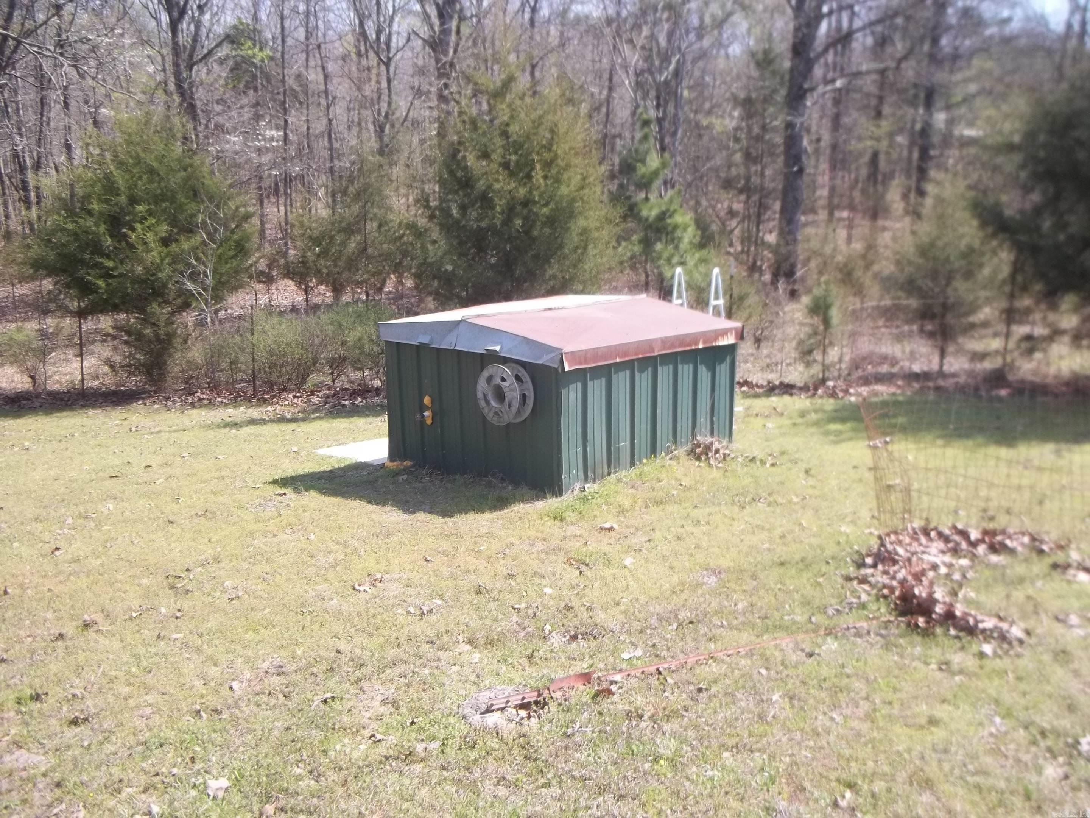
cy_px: 409
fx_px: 1039
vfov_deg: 42.9
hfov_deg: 55.4
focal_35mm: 33
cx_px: 545
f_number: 3.3
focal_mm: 5.9
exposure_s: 1/320
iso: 64
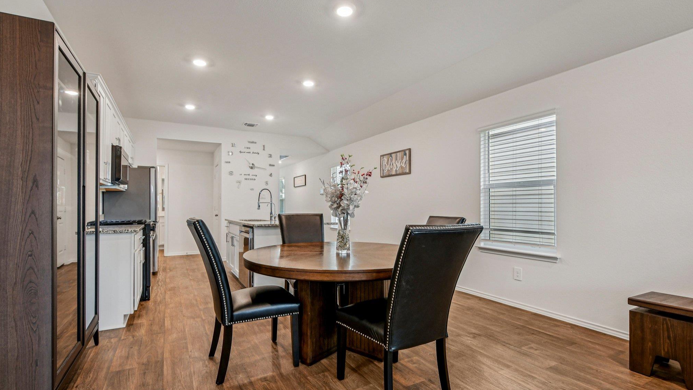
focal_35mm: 16
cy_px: 192
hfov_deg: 99.4
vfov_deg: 67.1
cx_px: 340
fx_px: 294
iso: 400
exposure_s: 1/10
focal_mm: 10
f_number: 8
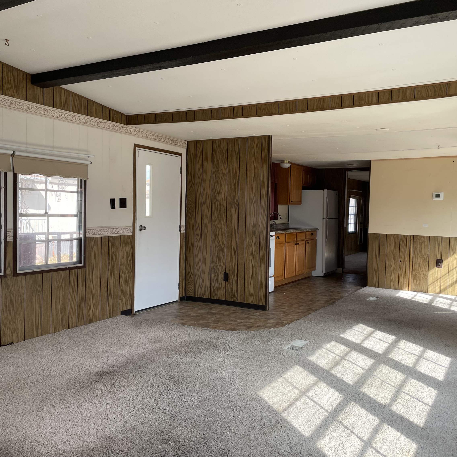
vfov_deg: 52.5
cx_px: 235
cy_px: 228
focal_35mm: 31
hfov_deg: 52.5
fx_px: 463
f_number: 1.6
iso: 32
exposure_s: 1/348
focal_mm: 4.2
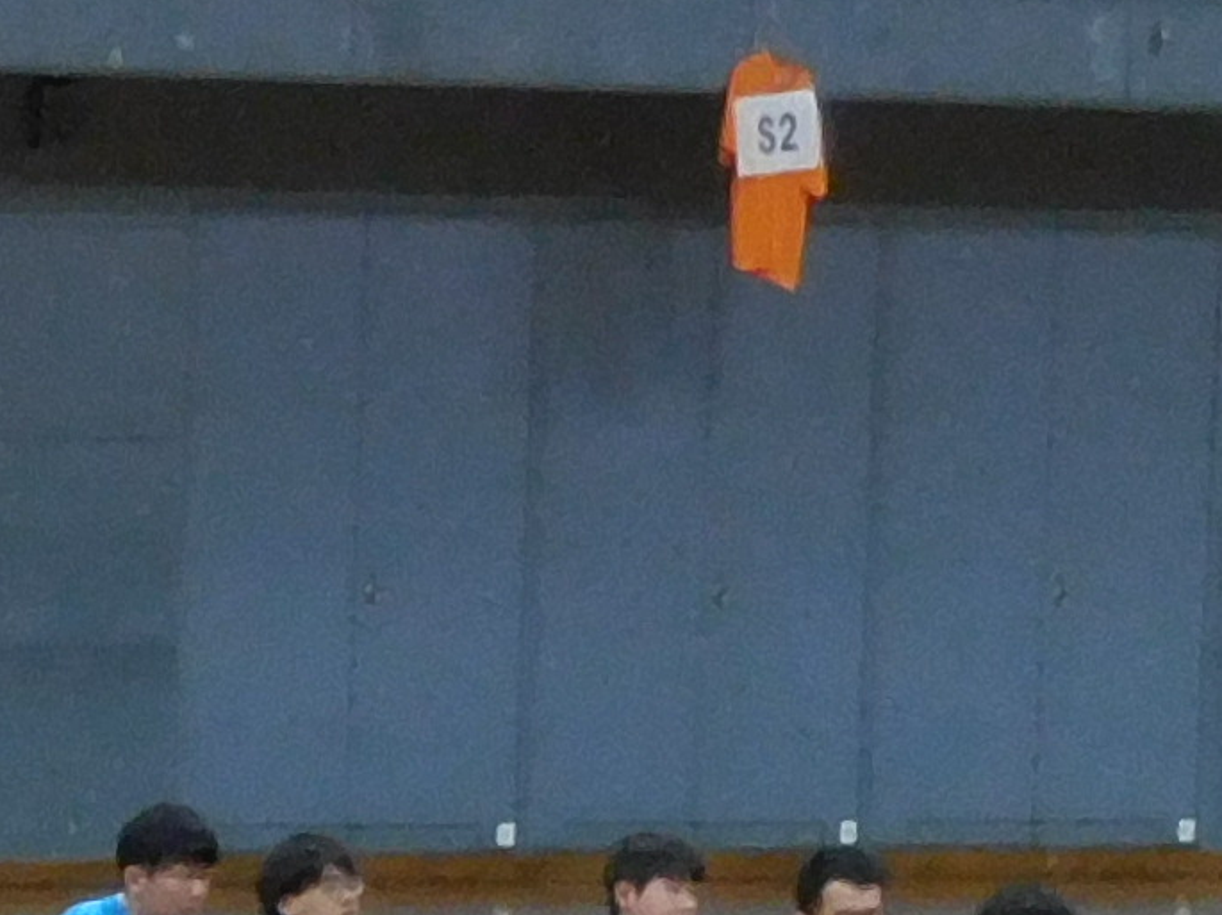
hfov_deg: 5.4
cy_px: 1973
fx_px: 12349
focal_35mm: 350
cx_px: -2073
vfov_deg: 4.2
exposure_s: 1/25
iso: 400
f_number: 4.3
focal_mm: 9.4
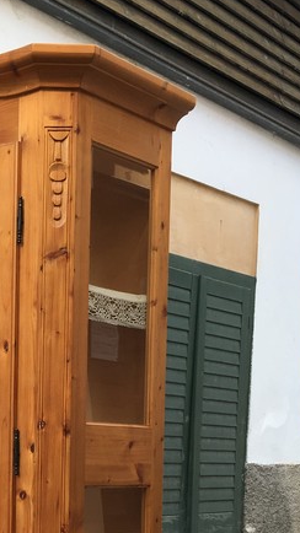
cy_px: 498
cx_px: -42
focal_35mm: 68
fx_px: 962
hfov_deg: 17.1
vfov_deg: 29.5
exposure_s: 1/318
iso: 25
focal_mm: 4.15
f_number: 2.2
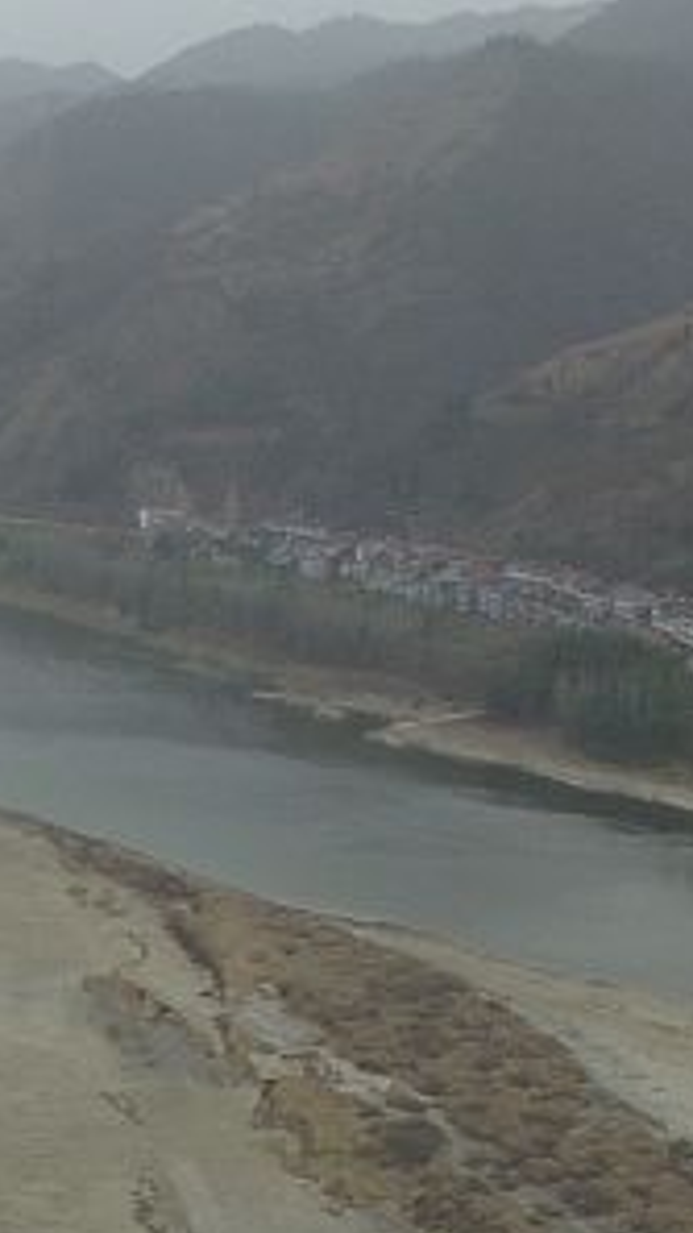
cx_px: -378
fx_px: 2876
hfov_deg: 12.9
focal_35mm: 88
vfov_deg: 22.8
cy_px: 1366
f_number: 2.8
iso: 100
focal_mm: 3.61
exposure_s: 1/100
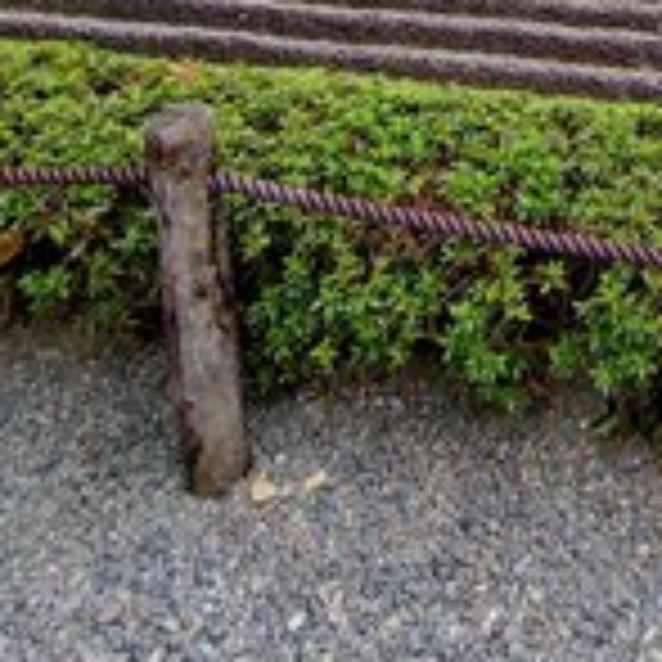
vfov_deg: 24.3
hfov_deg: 29.7
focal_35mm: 50
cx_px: 775
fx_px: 1082
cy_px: -392
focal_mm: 2.16
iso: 100
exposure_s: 1/177
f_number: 2.2
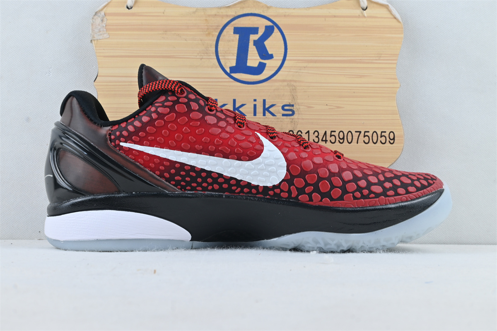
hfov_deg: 41.7
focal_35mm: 47
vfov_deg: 28.5
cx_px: 248
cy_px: 166
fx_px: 652
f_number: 10
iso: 100
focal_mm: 31.5
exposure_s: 1/13
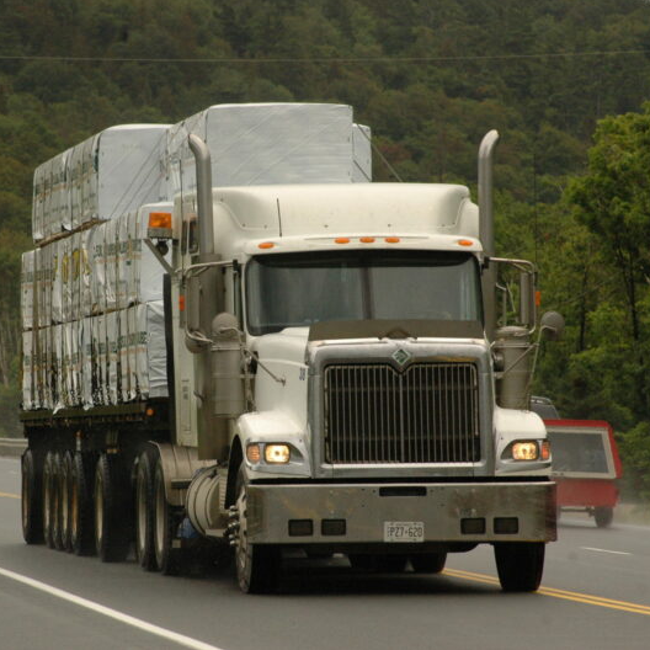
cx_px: 211
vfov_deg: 6.3
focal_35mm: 280
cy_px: 324
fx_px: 5941
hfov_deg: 6.3
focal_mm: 145
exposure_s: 1/1500
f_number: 9.5
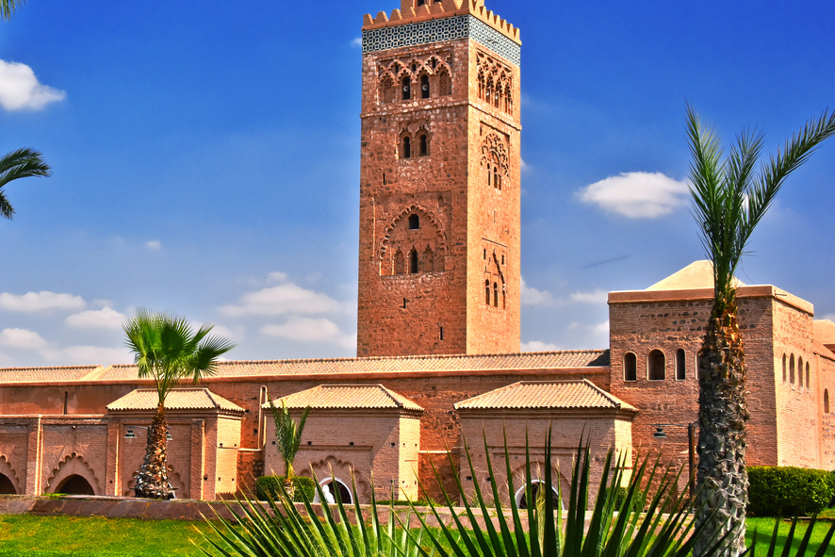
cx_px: 279
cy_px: 200
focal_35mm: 65
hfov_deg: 30.7
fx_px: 1508
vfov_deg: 20.9
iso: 320
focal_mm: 48
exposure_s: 1/100
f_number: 18
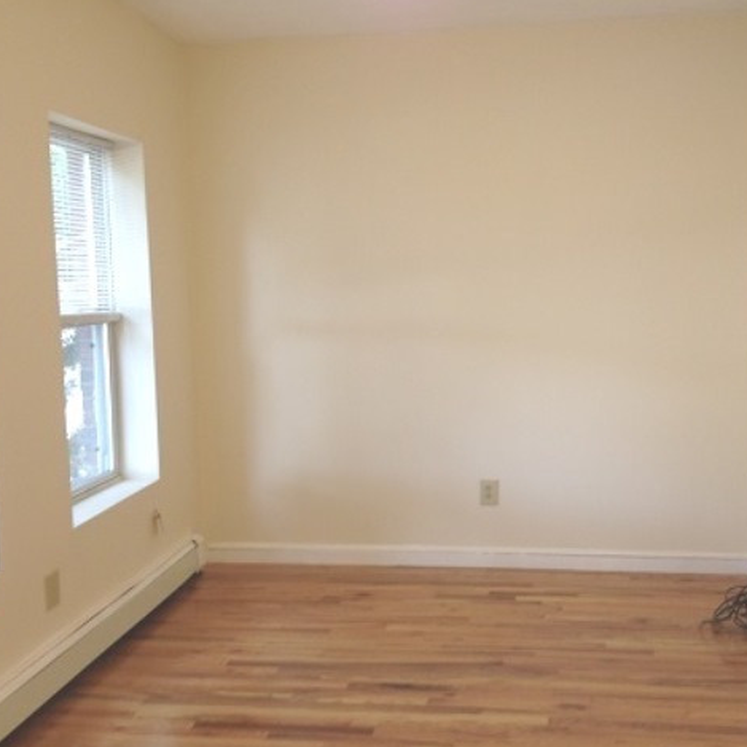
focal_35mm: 42
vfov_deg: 40.0
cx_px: 410
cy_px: 373
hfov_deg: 40.0
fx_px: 1025
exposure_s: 1/20
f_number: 2.4
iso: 64
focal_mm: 4.28
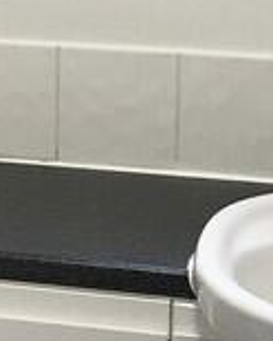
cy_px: -48
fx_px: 1828
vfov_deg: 10.5
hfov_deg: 8.3
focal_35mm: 181
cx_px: -150
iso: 20
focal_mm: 3.99
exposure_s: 1/33
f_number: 1.8
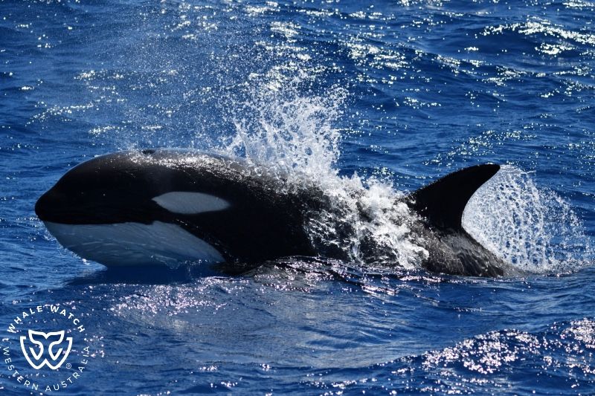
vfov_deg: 7.2
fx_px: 3139
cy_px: 198
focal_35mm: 190
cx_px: 298
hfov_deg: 10.8
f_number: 5.3
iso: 720
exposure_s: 1/8000
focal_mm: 190
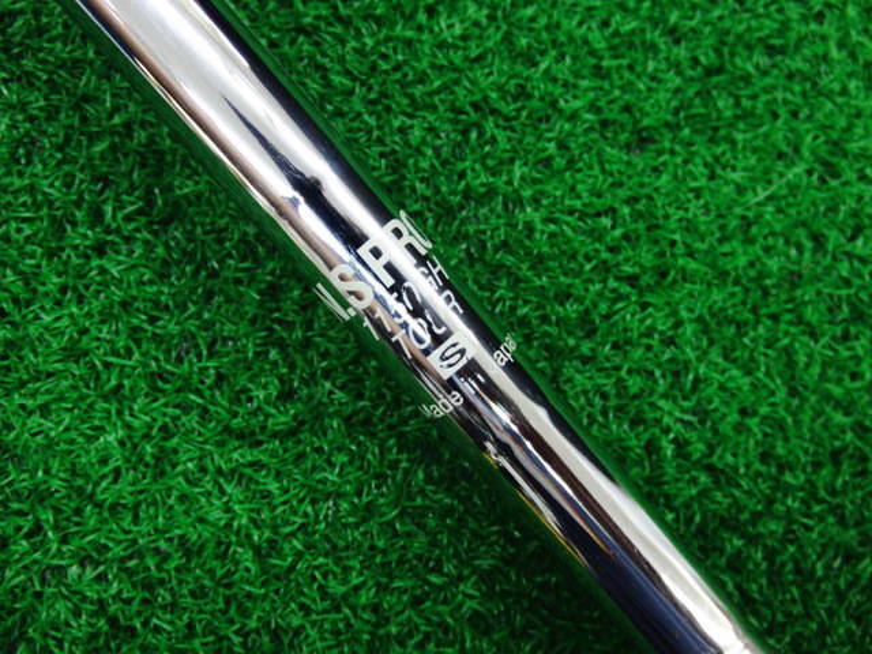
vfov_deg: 38.7
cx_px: 436
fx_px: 932
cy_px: 327
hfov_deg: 50.1
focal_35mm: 37
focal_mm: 6.42
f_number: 3.6
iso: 400
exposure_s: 1/40
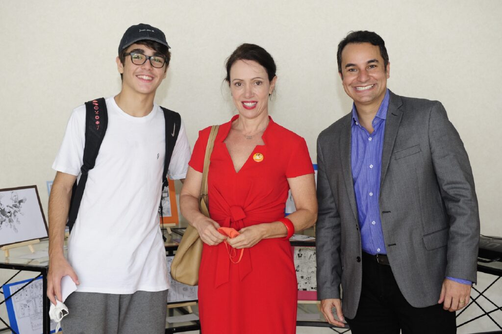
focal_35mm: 62
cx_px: 251
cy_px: 167
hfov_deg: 32.4
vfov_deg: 21.9
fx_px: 864
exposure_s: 1/80
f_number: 5.6
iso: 1250
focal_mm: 62
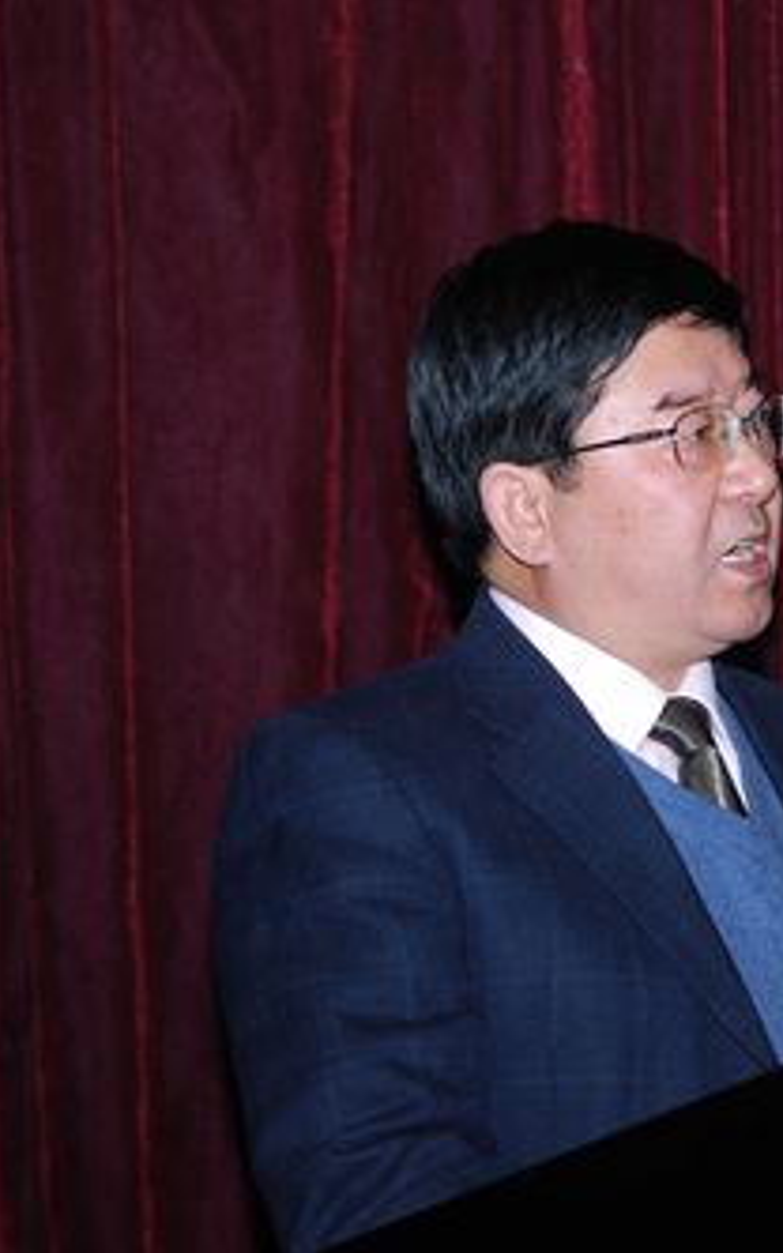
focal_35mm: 150
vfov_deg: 14.0
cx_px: 715
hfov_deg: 8.7
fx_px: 5116
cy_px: 628
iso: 100
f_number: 5.3
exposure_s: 1/60
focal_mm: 65
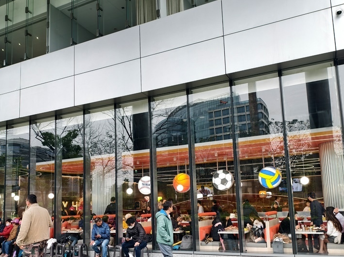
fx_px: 328
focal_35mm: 33
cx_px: 156
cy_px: 160
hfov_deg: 55.3
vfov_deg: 42.6
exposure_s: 1/120
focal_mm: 6.54
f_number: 1.57
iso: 72
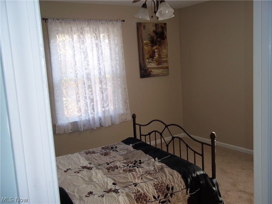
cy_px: 102
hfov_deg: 51.4
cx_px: 136
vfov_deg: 39.7
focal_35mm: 36
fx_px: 283
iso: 80
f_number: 3.1
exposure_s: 1/100
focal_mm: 6.5
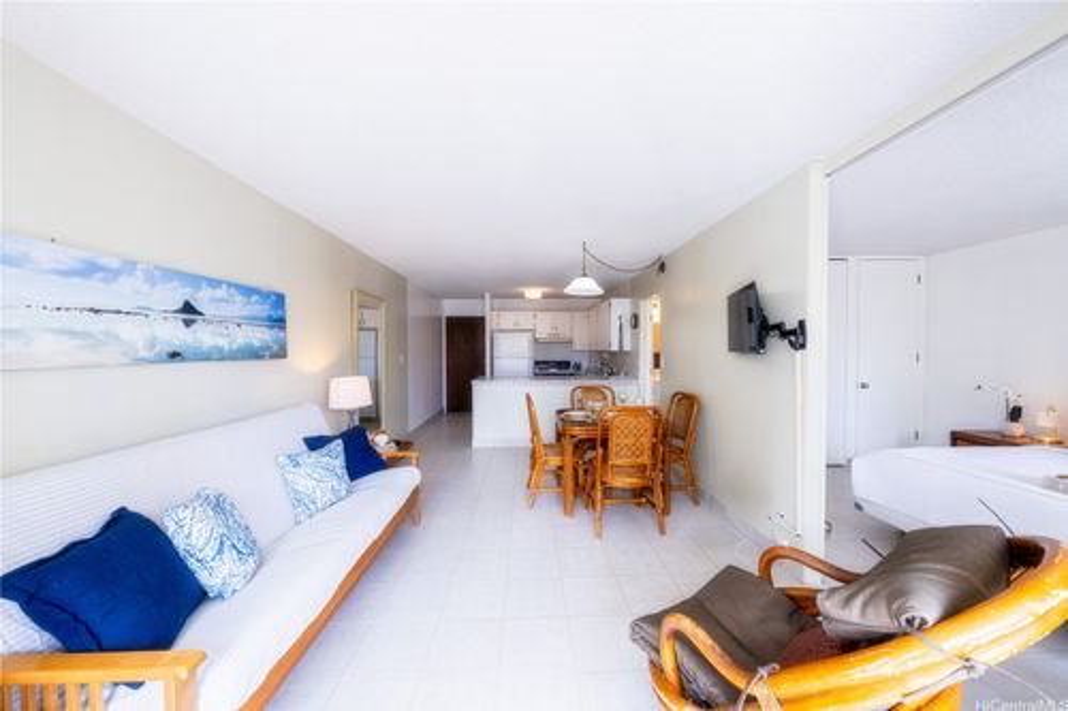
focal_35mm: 12
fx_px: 356
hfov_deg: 112.6
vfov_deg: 90.0
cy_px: 356
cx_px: 534
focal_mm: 12
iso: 250
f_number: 8
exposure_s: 1/60
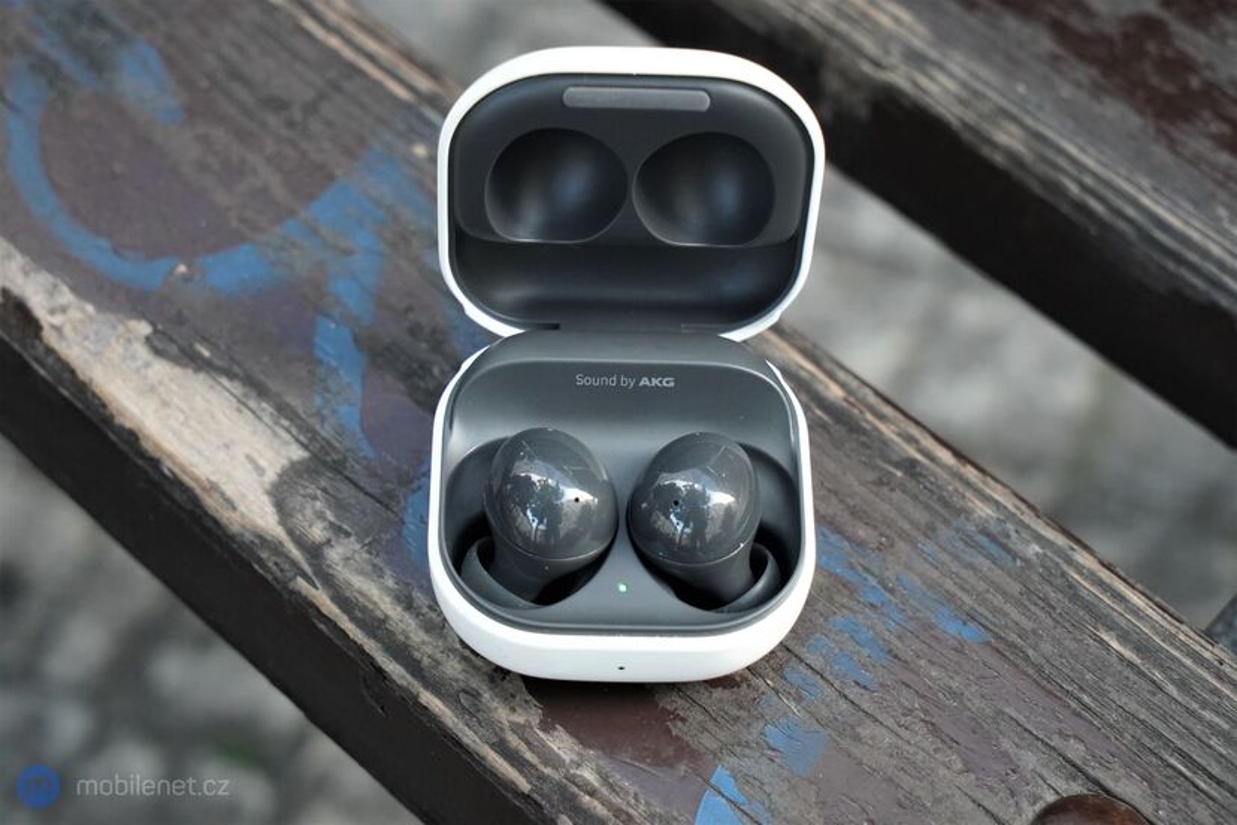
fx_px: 2405
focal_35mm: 70
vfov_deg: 19.5
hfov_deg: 28.8
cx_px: 618
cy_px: 412
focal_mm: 70
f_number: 8
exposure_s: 1/200
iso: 5000
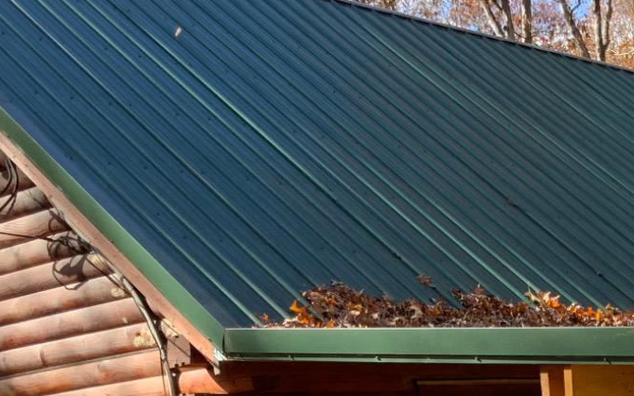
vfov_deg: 13.4
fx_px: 1624
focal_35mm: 94
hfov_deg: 21.6
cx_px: 578
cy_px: 532
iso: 16
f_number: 1.8
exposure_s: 1/333
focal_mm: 3
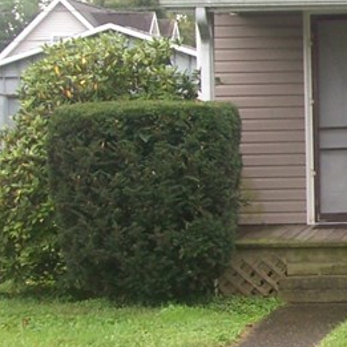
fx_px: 1531
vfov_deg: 12.9
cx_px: 608
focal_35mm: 135
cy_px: 183
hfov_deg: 12.0
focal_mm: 6.4
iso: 64
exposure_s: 1/125
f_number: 3.9
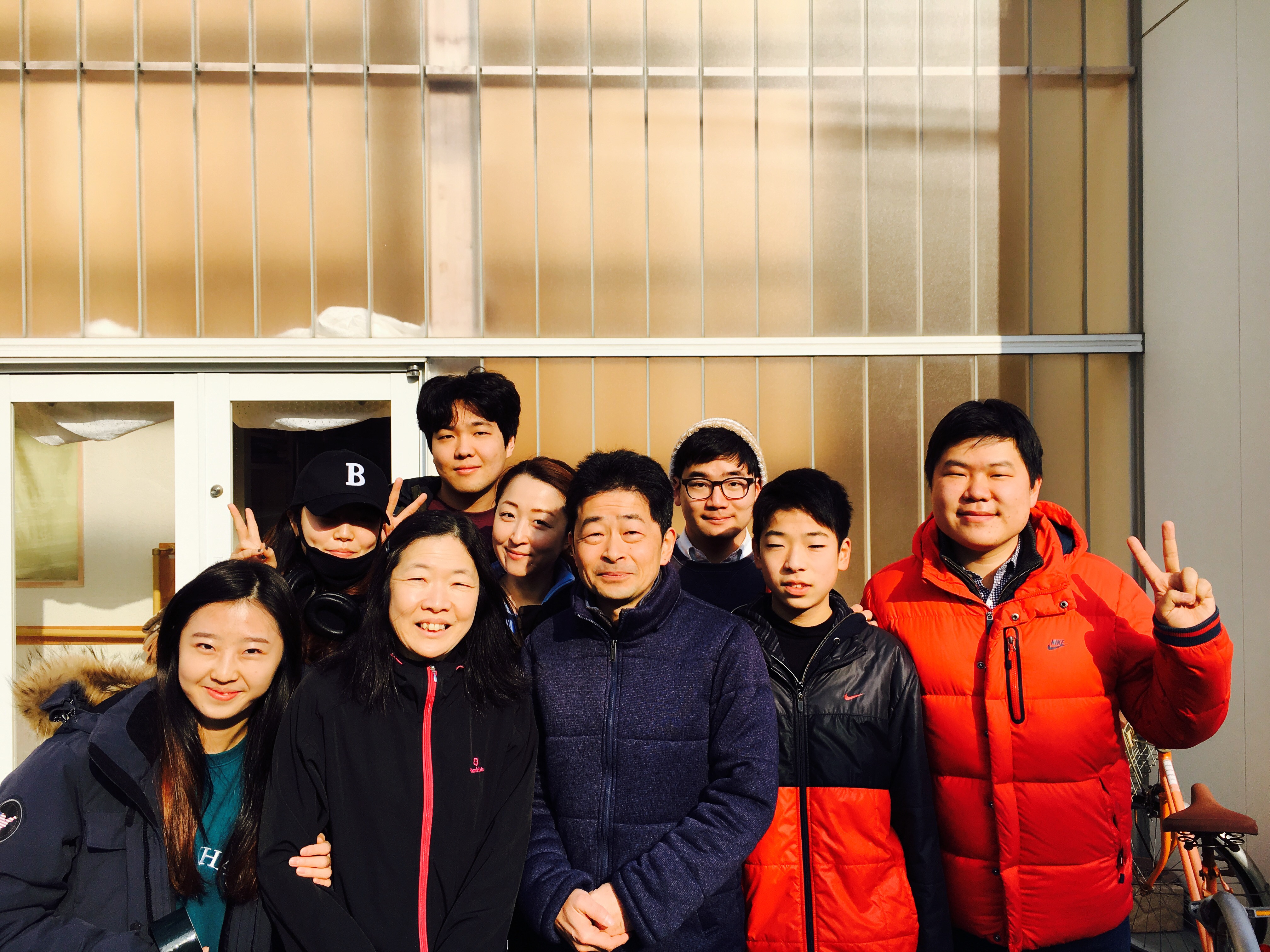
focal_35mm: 29
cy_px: 476
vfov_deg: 48.2
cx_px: 635
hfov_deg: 61.7
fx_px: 1064
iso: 25
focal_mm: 4.15
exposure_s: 1/1399
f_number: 2.2
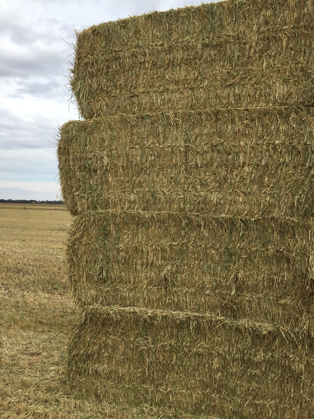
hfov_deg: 48.2
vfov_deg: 61.7
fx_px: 351
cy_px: 210
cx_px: 157
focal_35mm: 29
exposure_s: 1/1721
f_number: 2.2
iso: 32
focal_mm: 4.15
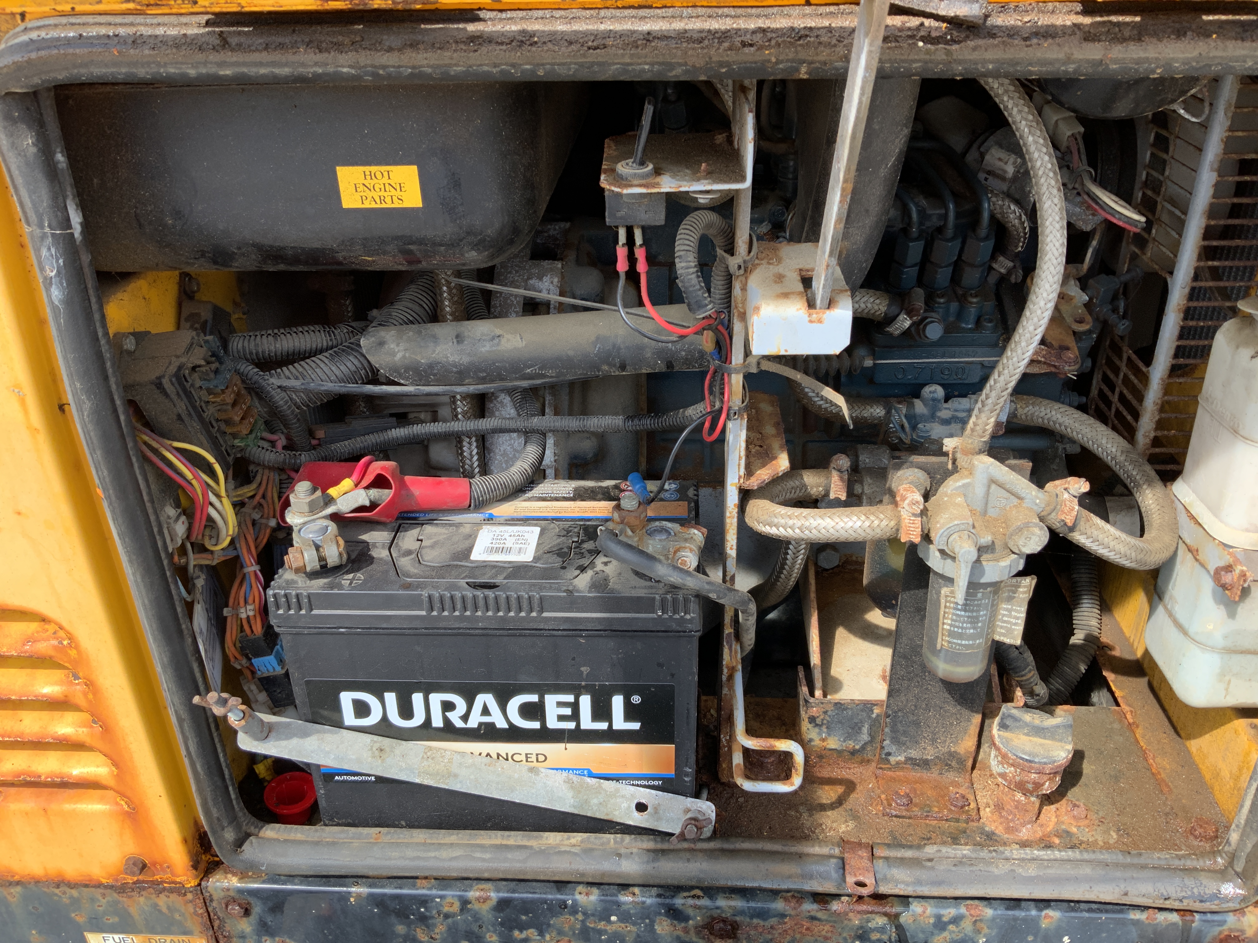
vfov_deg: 48.2
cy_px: 472
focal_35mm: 29
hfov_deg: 61.7
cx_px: 629
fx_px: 1054
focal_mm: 3
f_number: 1.8
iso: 16
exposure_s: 1/202
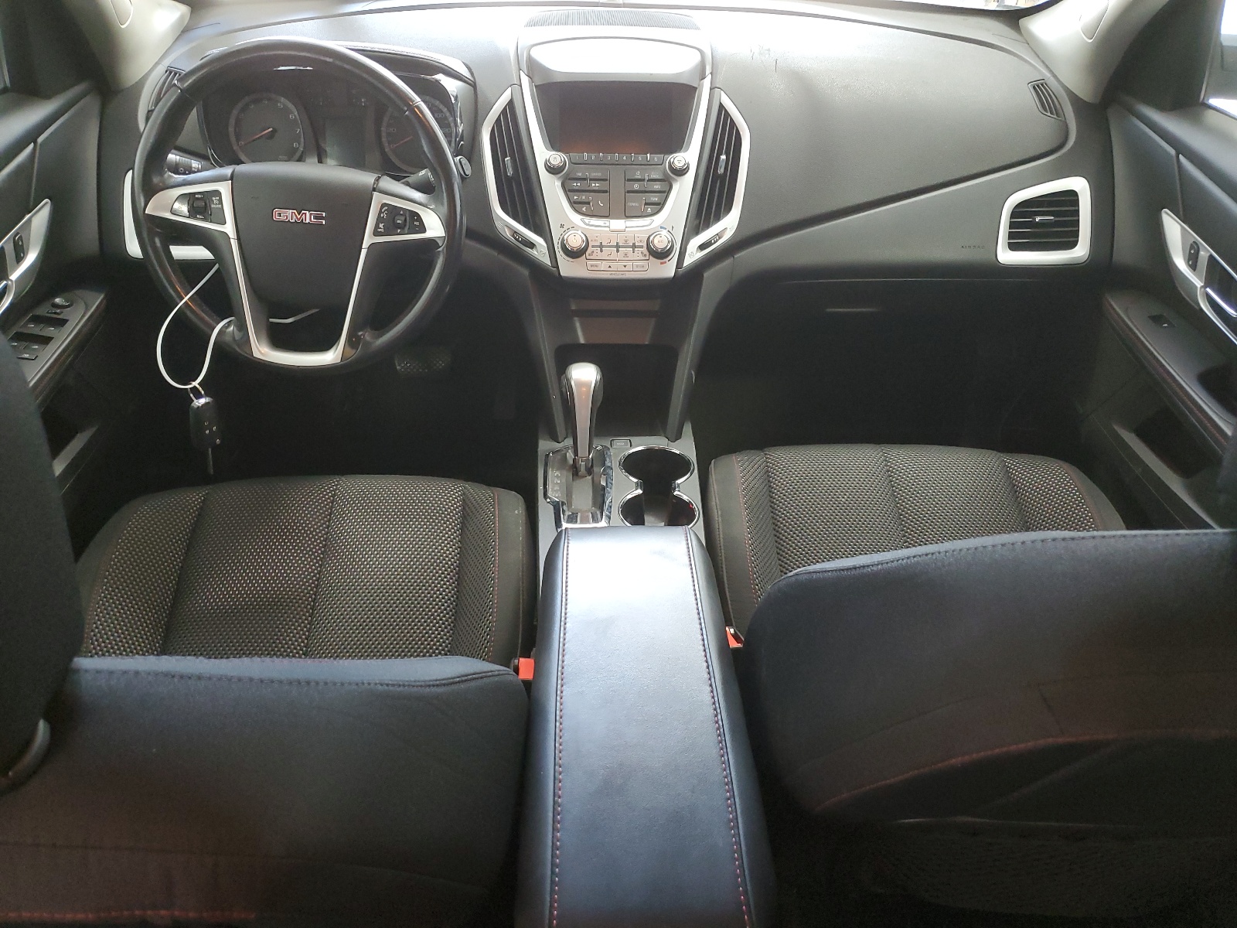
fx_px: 929
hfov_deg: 67.3
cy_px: 464
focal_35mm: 26
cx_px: 618
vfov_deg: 53.1
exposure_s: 1/60.2
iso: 208
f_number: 1.5
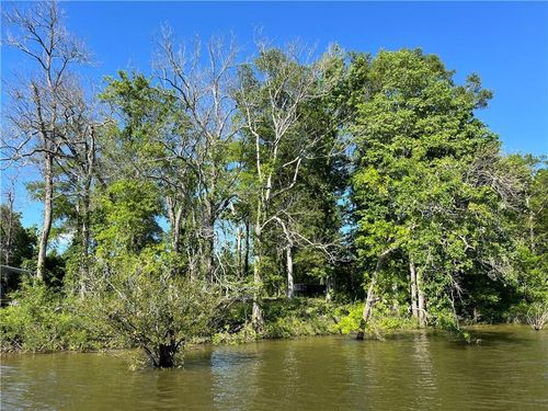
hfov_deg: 67.3
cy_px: 206
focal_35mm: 26
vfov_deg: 53.1
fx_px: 412
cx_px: 274
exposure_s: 1/1477
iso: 50
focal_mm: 5.1
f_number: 1.6
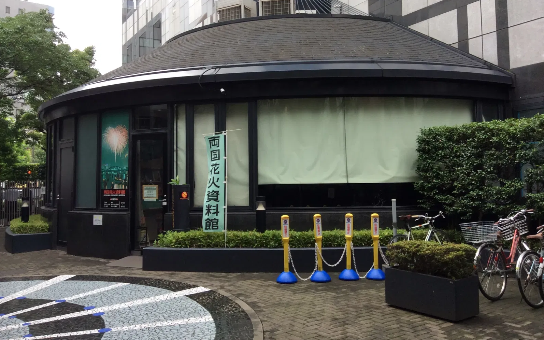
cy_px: 143
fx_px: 504
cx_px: 272
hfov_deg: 56.7
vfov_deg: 37.2
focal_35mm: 34
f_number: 2.4
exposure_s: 1/149
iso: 32
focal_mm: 3.3
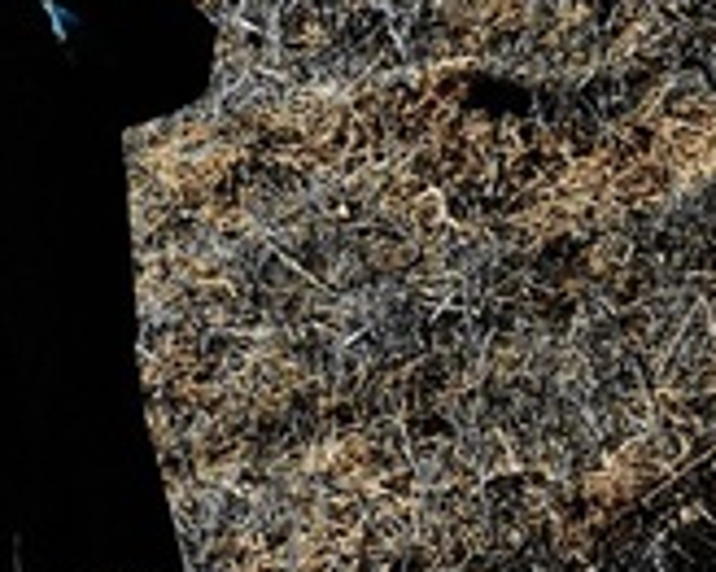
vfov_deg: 4.9
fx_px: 6714
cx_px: -306
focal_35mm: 317
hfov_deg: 6.0
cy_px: -205
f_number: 18
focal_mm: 79
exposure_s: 1/200
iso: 400
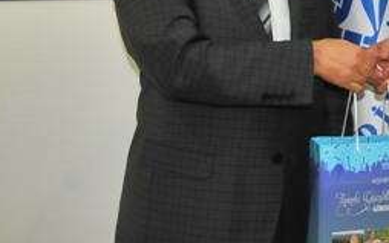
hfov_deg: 19.9
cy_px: -40
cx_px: 427
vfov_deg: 12.8
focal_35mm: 100
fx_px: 1061
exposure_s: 1/60
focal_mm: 26
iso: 800
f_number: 7.1
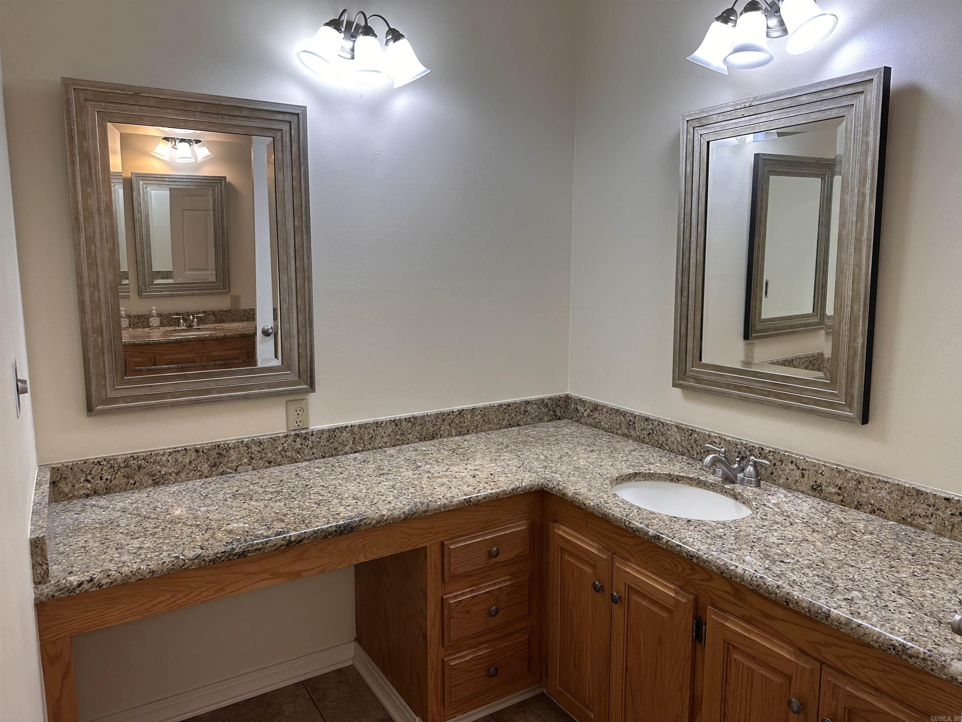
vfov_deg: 56.8
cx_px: 481
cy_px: 361
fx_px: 667
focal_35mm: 24
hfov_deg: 71.6
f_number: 1.78
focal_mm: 6.86
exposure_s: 1/120
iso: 100
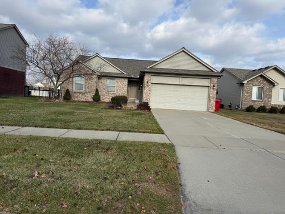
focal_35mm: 24
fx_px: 198
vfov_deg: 56.8
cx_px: 142
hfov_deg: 71.6
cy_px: 107
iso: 80
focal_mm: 6.76
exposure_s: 1/4405
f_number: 1.78
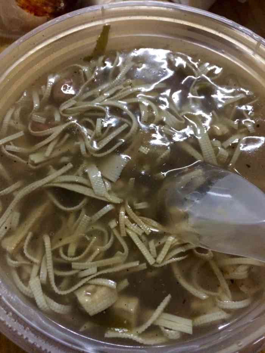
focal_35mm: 29
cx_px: 132
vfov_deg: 61.7
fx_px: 296
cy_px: 176
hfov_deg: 48.2
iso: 320
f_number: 2.2
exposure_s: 1/17
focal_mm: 4.15
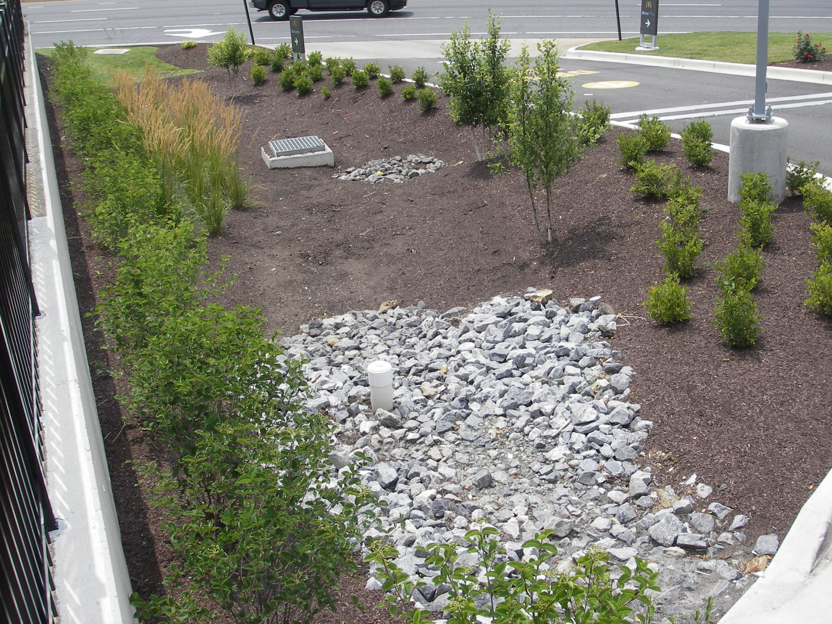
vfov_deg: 37.7
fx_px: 913
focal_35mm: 38
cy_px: 312
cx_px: 416
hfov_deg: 49.0
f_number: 6.6
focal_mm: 6.3
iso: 50
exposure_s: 1/160
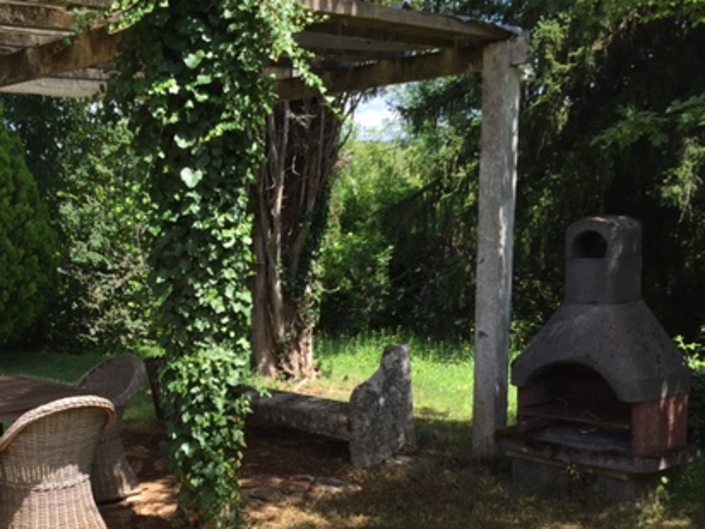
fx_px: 916
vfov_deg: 31.7
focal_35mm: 45
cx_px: 180
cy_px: 380
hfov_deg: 40.9
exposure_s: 1/746
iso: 32
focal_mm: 4.15
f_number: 2.2
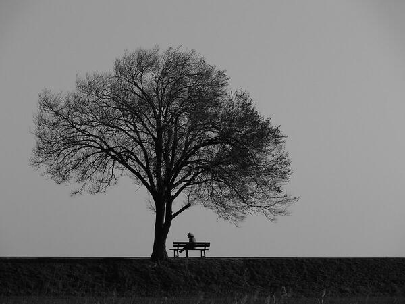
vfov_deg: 6.5
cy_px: 152
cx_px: 202
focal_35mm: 230
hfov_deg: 8.6
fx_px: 2691
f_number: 5
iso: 80
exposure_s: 1/640
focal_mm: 48.7
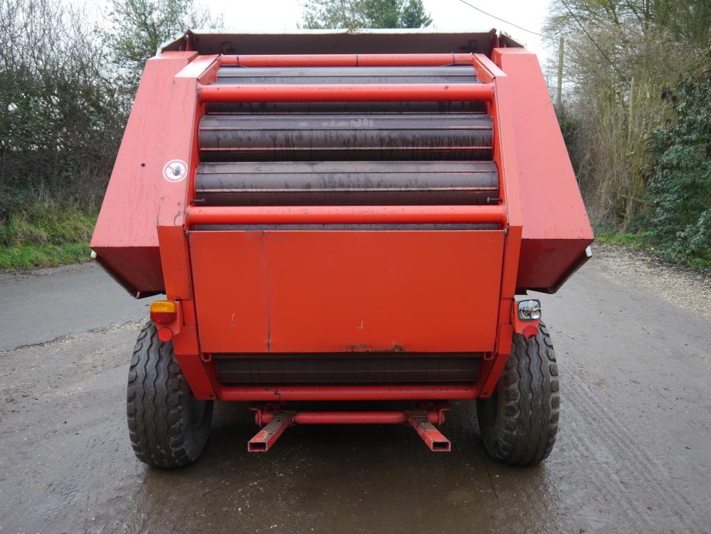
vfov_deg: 46.8
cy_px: 267
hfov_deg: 60.0
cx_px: 356
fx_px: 616
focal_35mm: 30
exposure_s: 1/60
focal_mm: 15
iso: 160
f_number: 3.6
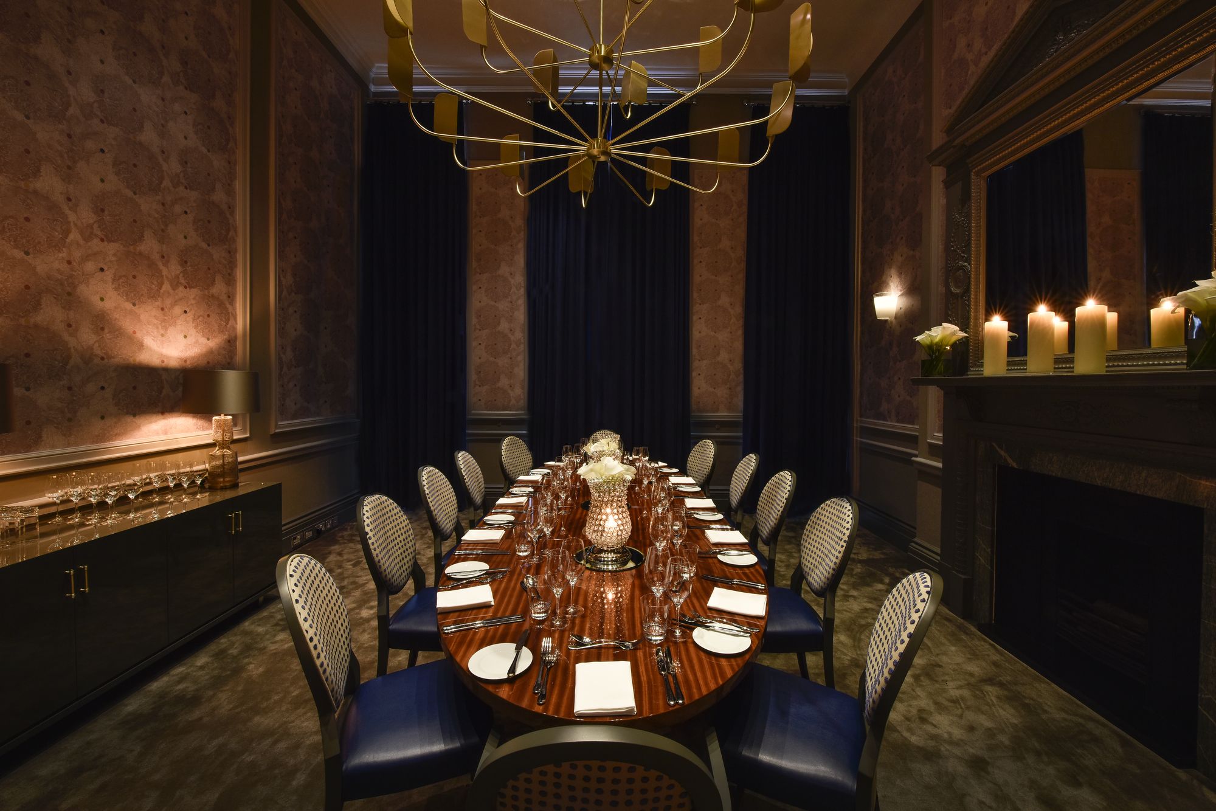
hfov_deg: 104.2
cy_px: 406
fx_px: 473
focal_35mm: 14
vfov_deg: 81.2
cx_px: 608
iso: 160
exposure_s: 5
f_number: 18
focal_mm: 14
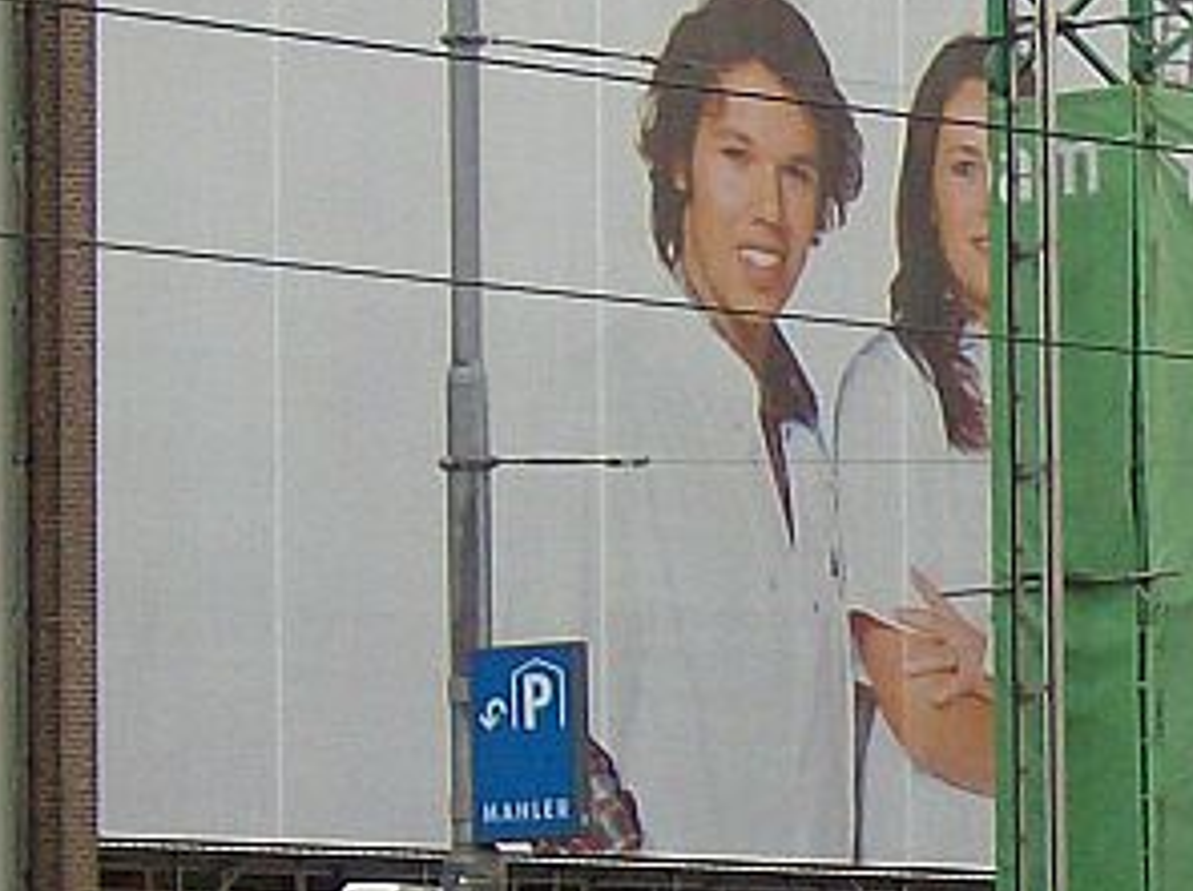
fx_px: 10116
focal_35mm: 294
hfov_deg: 6.6
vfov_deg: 5.0
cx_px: 1846
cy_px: 478
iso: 152
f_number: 4.2
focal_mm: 14.1
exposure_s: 1/109
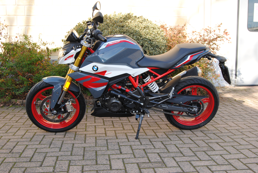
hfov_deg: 49.5
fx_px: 280
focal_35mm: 39
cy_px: 86
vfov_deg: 34.3
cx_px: 129
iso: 200
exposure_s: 1/60
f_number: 4
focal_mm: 26
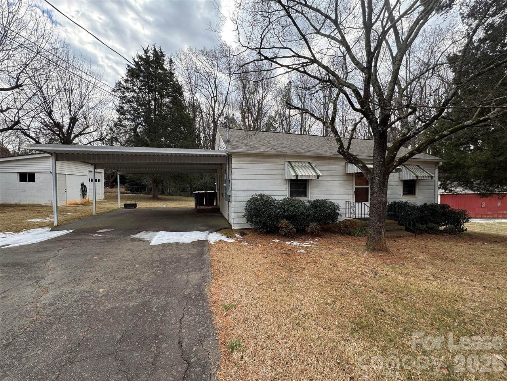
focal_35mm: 14
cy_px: 190
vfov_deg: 85.7
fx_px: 205
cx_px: 254
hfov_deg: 102.1
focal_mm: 2.22
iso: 40
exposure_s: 1/359
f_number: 2.2
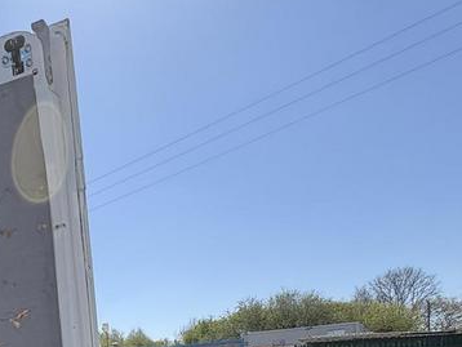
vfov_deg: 34.0
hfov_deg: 45.4
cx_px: 12
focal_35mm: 35
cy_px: 401
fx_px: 467
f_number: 2.2
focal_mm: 2.22
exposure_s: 1/1006
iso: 40
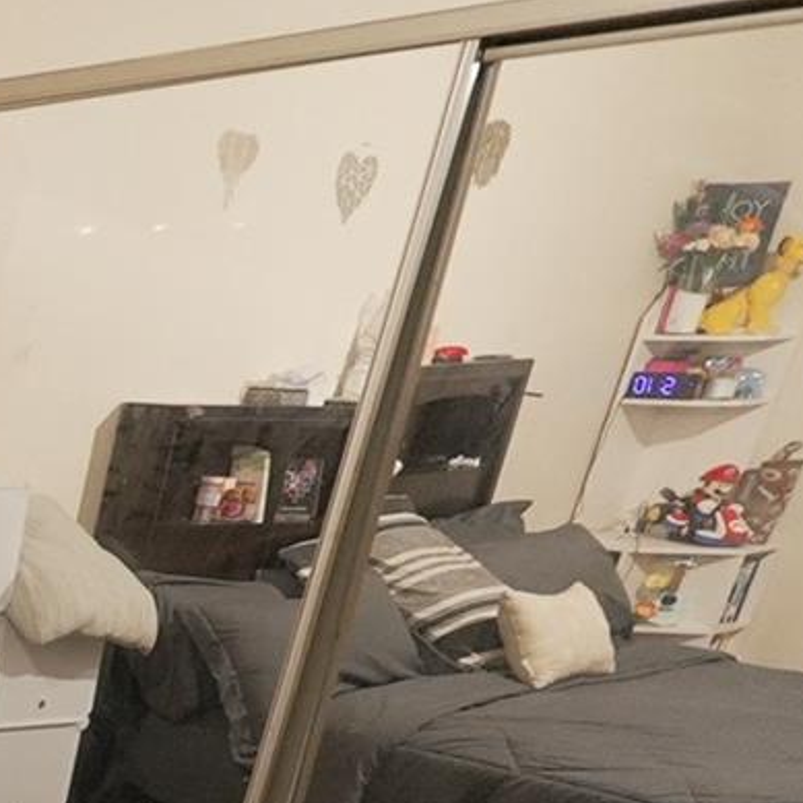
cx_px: -817
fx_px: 1470
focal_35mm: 56
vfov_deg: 27.4
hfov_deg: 18.7
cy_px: 928
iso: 1250
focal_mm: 11
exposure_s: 1/30
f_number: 1.8
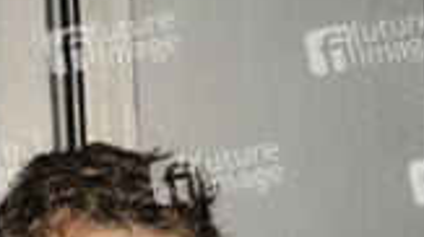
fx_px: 5376
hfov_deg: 4.5
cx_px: 407
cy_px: 370
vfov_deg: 2.5
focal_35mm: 479
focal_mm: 165
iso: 400
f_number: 5.6
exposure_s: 1/160
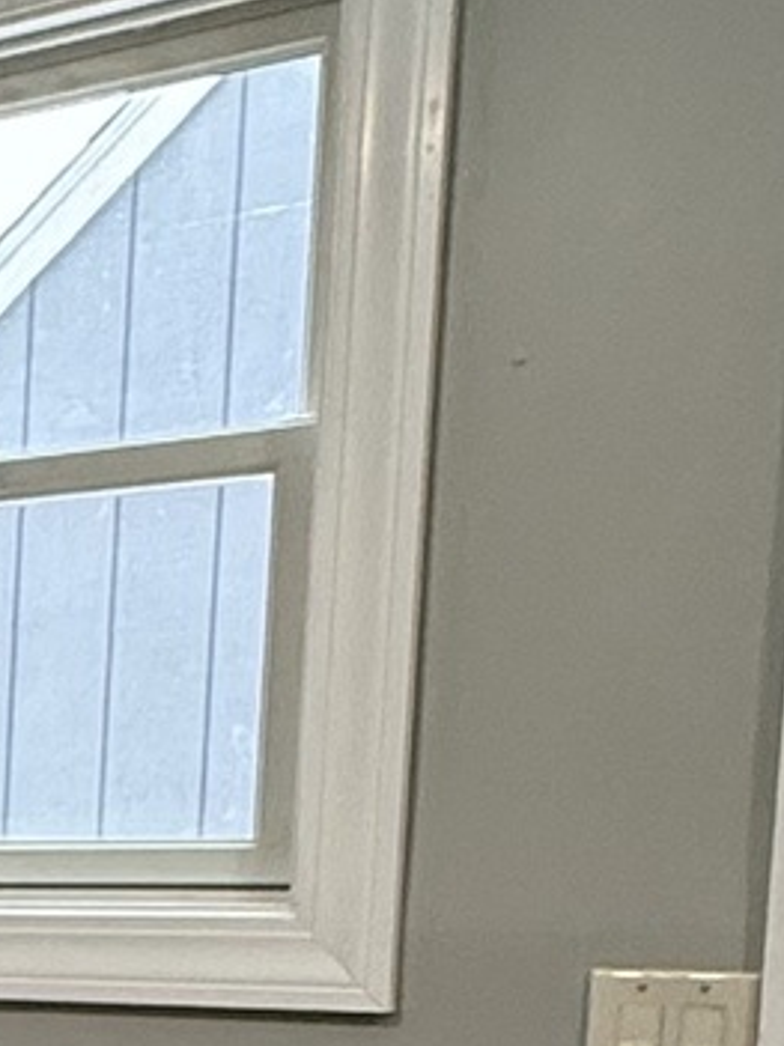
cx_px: -1261
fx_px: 2780
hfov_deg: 11.9
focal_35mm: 92
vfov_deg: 20.2
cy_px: 1180
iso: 400
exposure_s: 1/60
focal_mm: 2.22
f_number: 2.2
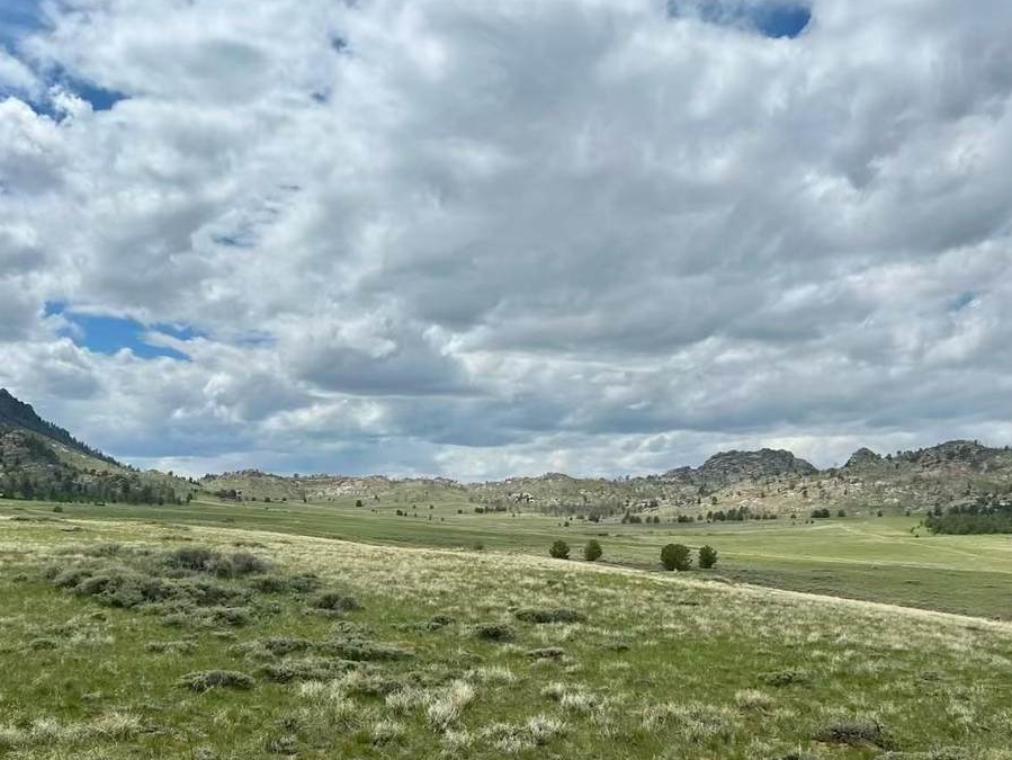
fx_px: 1082
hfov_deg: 50.0
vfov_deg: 38.4
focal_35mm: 37
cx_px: 451
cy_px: 481
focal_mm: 5.7
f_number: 1.5
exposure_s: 1/10309
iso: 50
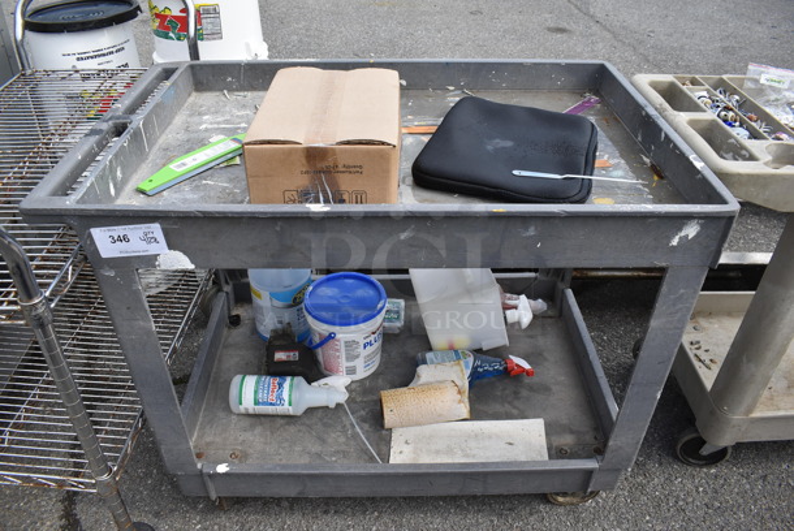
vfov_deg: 48.0
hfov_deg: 67.3
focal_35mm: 27
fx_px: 596
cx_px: 397
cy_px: 266
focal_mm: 18
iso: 200
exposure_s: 1/250
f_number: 7.1
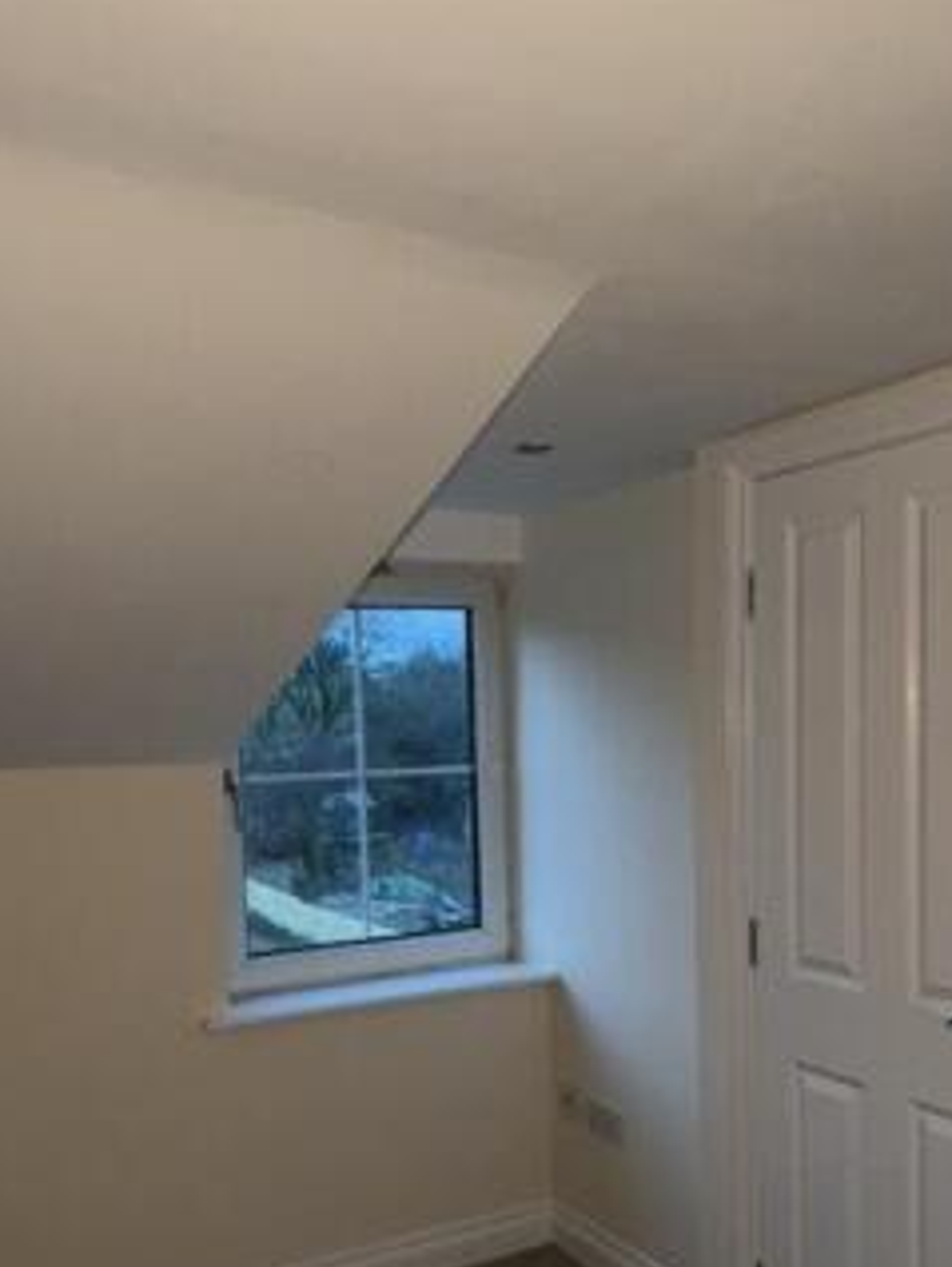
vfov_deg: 54.8
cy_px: 779
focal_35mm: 33
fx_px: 1208
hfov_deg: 43.0
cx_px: 446
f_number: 1.78
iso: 1000
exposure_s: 1/24
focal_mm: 6.76
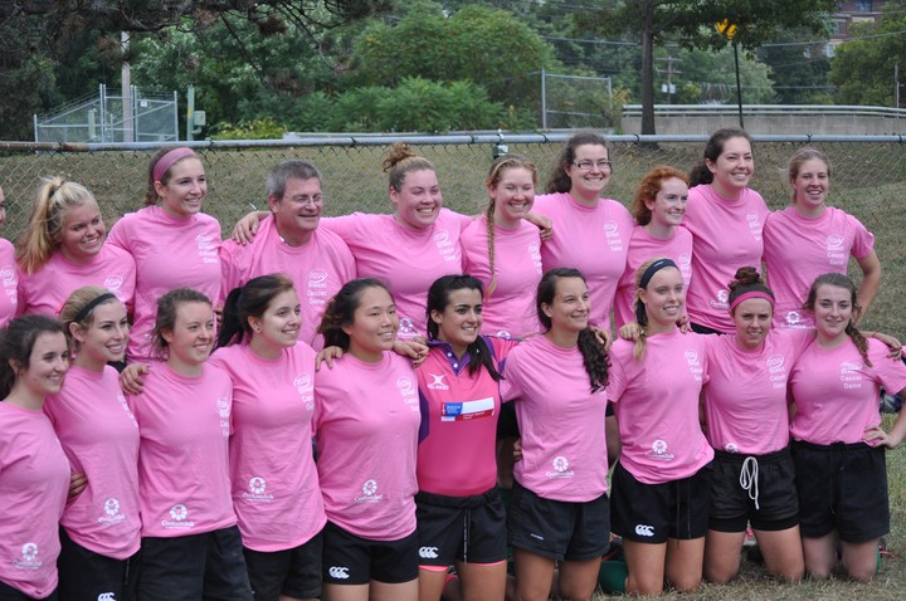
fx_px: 2073
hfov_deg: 24.6
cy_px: 300
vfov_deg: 16.5
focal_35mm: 82
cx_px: 453
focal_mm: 55
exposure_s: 1/1000
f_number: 4.5
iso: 400
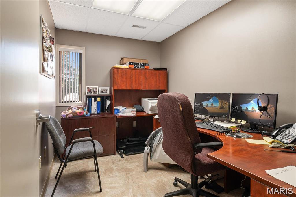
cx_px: 148
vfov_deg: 67.3
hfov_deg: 90.0
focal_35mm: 18
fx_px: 148
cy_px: 98
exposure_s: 1/15
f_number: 8
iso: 400
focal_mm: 12
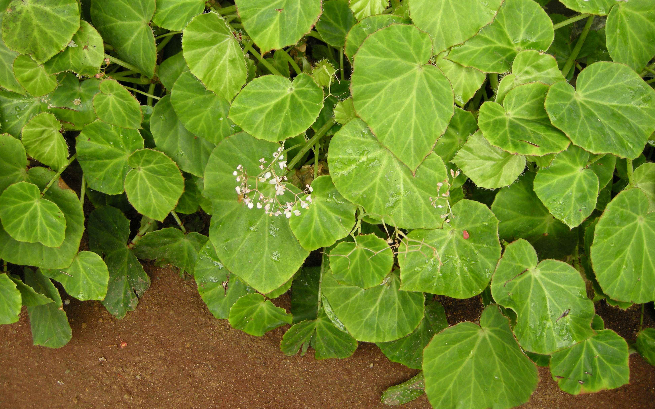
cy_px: 167
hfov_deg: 51.5
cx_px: 331
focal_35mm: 38
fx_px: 678
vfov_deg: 33.5
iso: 73
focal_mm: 7.5
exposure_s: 1/50.5
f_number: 2.7
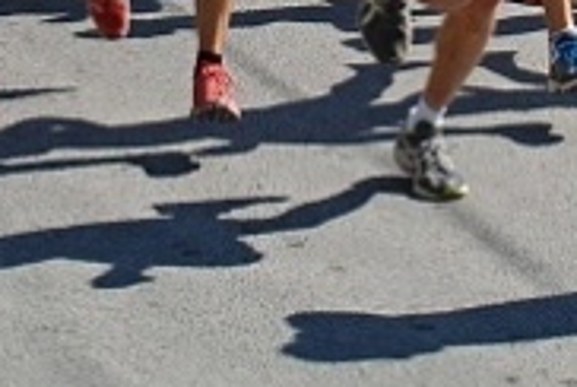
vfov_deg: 6.7
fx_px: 3235
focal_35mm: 201
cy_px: -333
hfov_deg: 10.2
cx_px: 407
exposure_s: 1/800
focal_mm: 27
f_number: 3.3
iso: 200
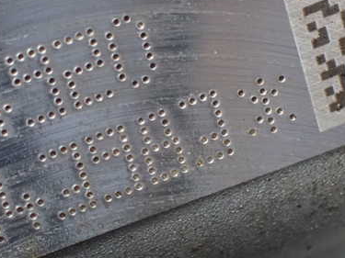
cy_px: 141
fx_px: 1594
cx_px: 131
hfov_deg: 12.3
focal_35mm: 160
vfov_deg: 9.3
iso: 1600
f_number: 4.9
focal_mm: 18
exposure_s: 1/100
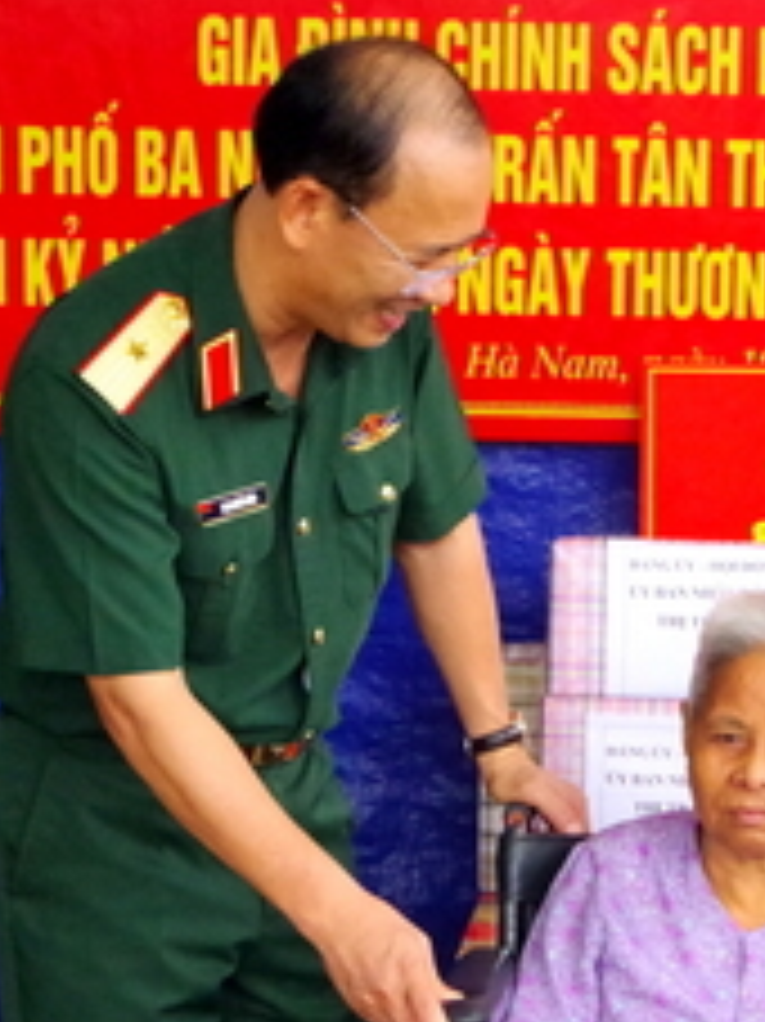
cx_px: 684
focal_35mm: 105
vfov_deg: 18.7
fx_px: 3097
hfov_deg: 14.0
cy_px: 612
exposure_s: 1/250
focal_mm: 21
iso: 3200
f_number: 8
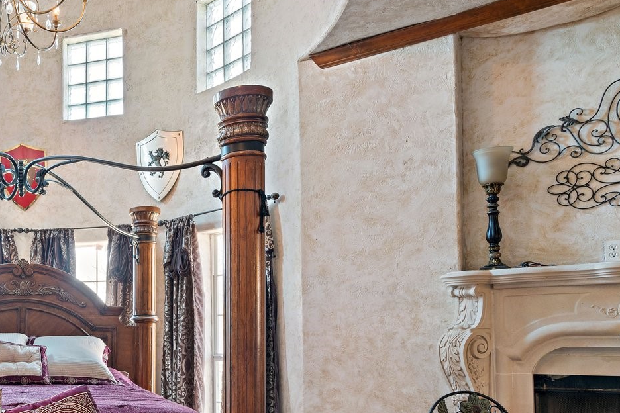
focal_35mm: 35
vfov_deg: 36.4
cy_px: 336
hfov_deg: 46.9
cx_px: 23
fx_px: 603
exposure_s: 1.6
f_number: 9
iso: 250
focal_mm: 16
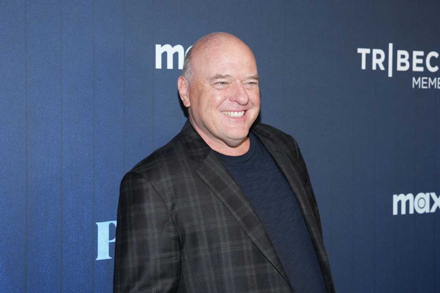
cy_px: 146
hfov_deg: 28.9
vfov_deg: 19.4
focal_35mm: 70
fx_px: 855
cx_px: 220
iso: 640
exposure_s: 1/200
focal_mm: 70
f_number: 4.5
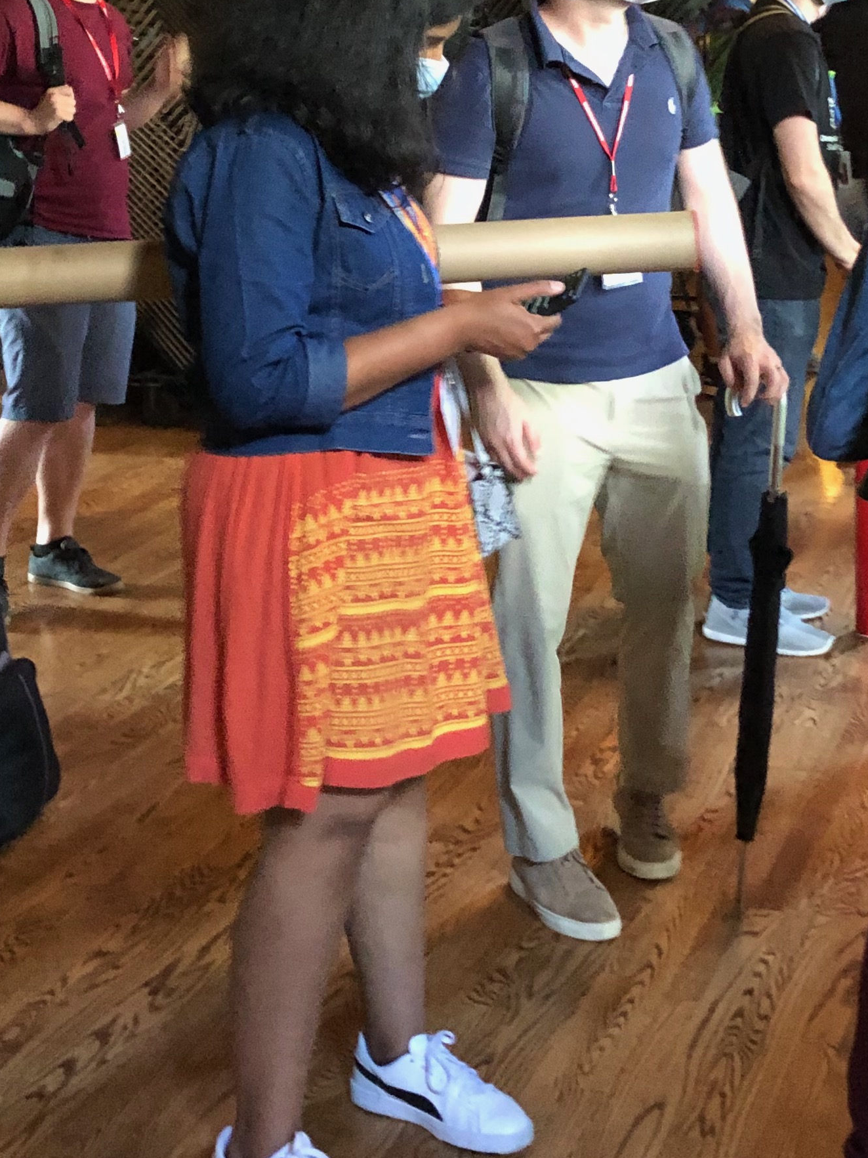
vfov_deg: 29.4
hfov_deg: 22.9
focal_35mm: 64
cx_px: 560
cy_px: 192
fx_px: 2140
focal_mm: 3.99
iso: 640
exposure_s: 1/20
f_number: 1.8
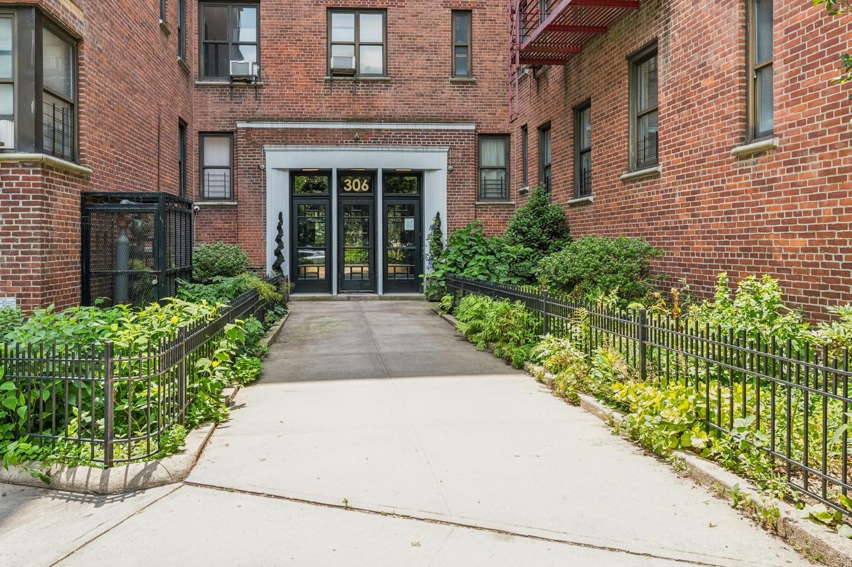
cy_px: 284
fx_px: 568
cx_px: 426
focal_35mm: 24
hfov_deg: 73.8
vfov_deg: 53.1
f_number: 11
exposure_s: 1/40
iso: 200
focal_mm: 24
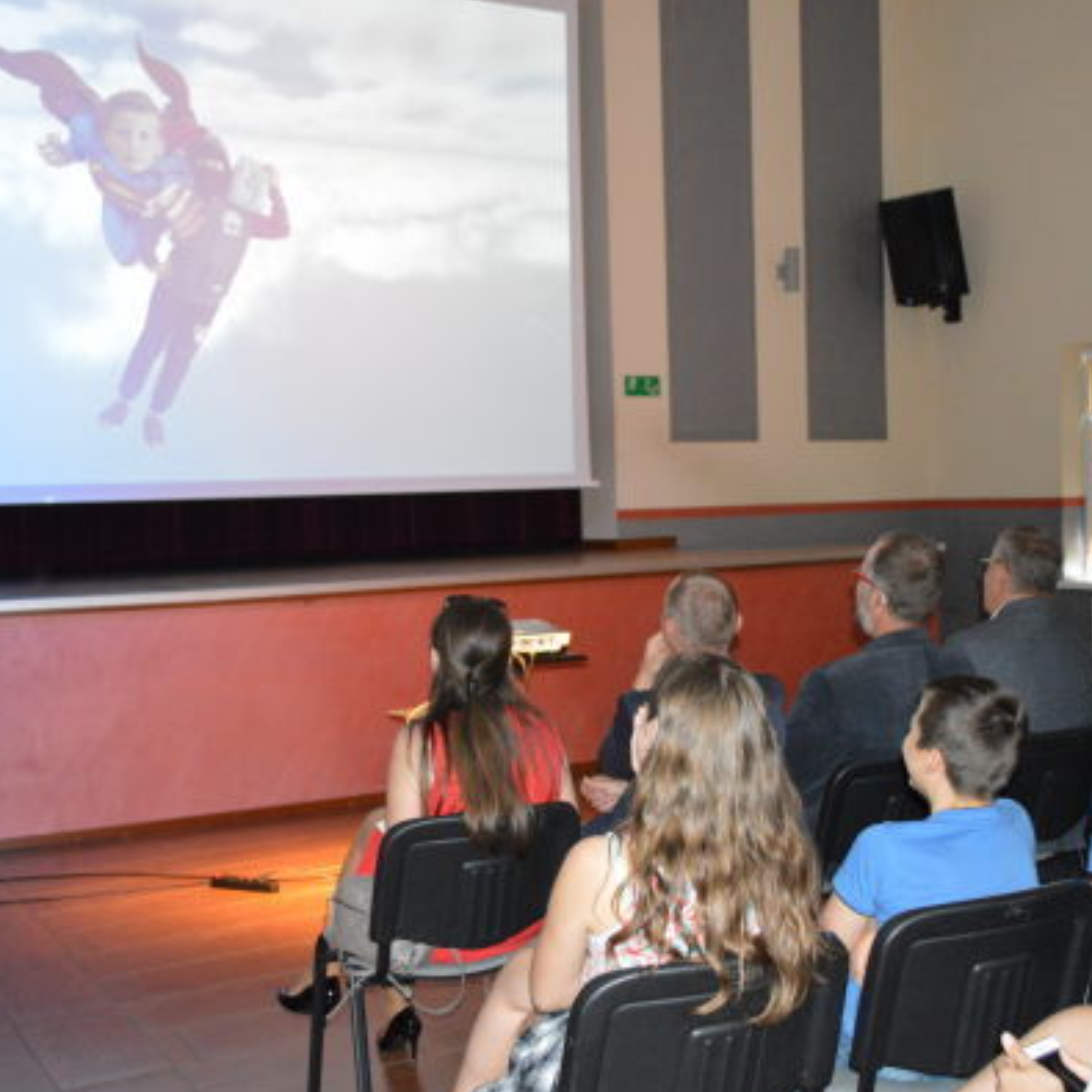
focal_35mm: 43
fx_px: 1535
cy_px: 553
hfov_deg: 39.2
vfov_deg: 39.2
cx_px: 567
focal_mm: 22
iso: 3200
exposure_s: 1/60
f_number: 3.8
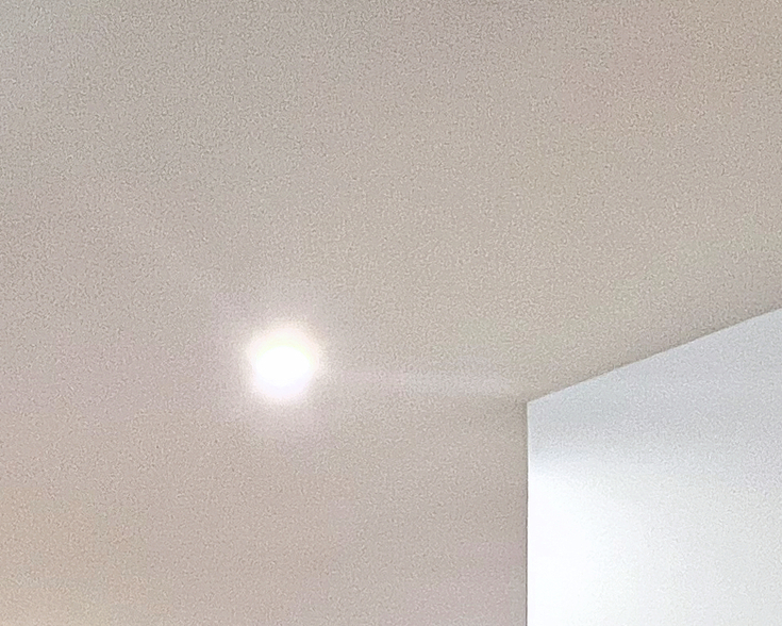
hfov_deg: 34.4
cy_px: 1000
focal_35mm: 53
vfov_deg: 22.2
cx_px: 172
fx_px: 1227
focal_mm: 1.57
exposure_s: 1/60
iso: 125
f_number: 1.8
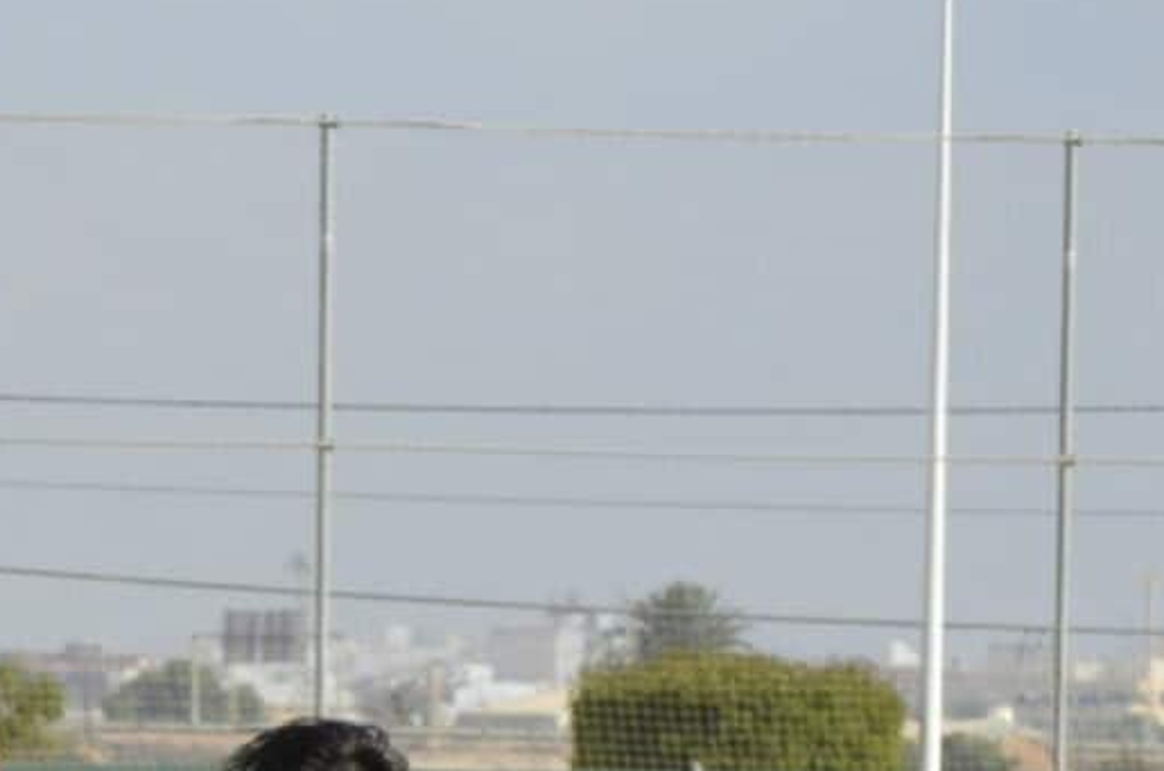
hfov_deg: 4.0
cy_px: 1301
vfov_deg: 2.7
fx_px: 16551
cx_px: -133
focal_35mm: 513
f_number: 6.3
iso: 400
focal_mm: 86
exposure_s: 1/1600
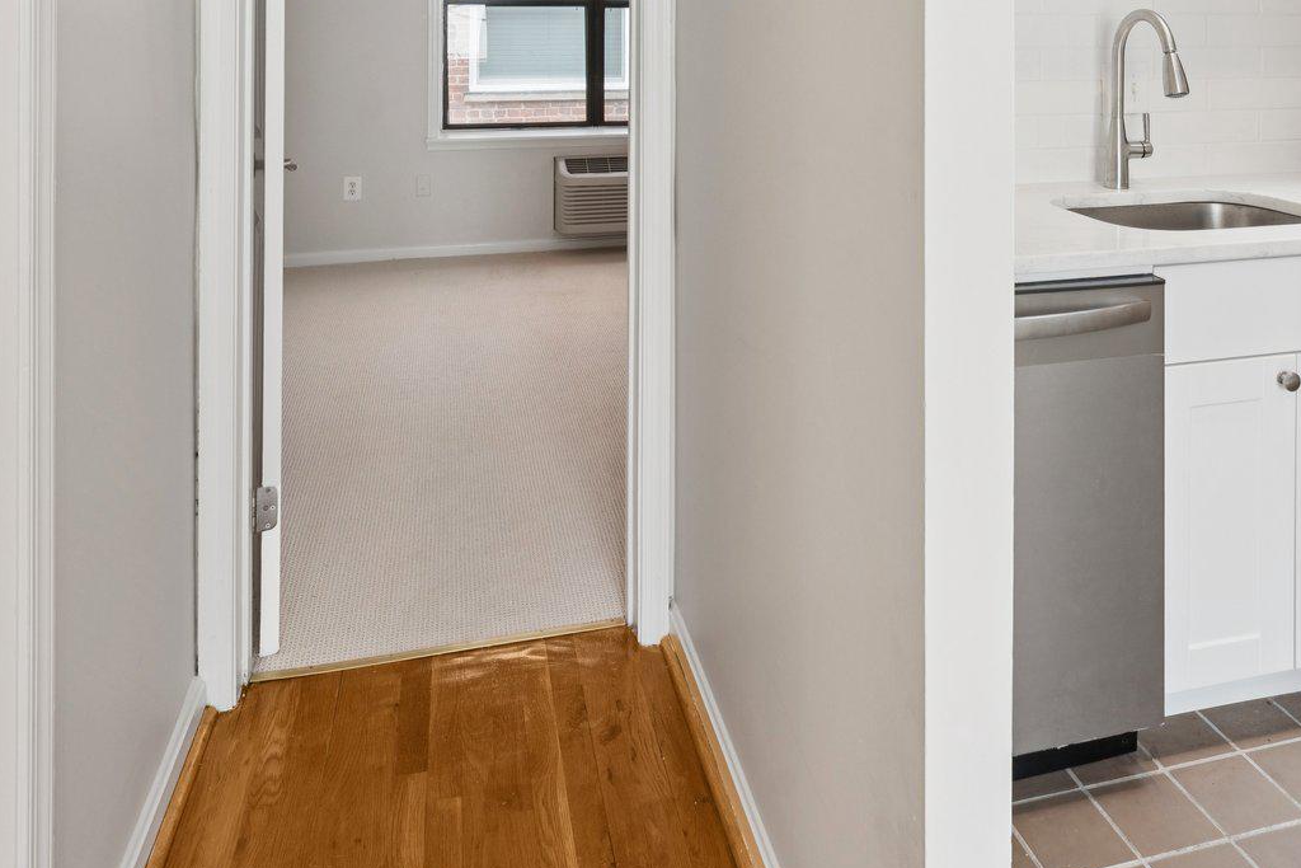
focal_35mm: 28
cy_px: 24
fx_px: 1012
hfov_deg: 65.1
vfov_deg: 41.2
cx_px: 745
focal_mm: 14
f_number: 8
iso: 200
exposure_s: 1/8
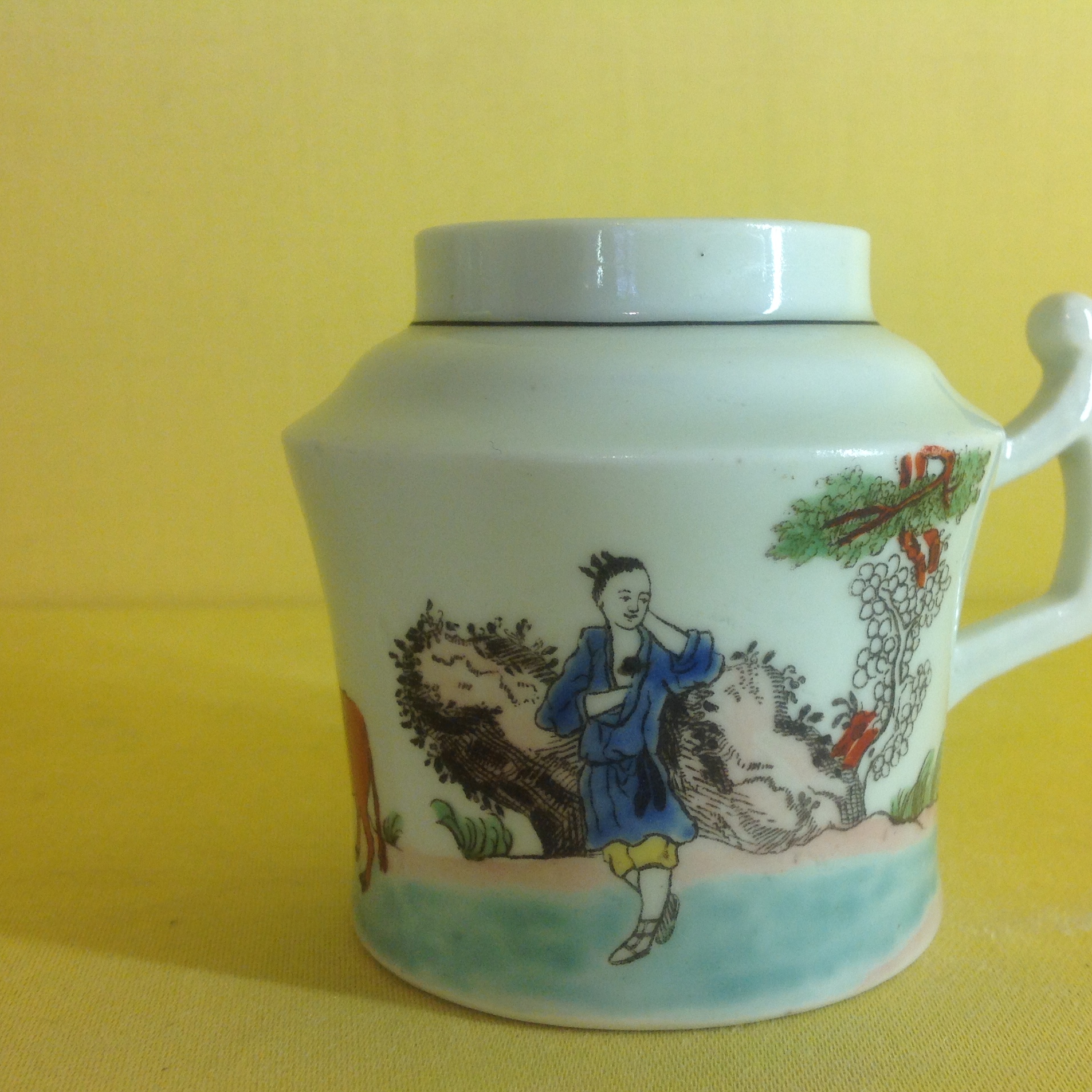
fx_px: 1499
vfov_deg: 40.0
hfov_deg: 39.8
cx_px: 669
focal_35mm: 42
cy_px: 554
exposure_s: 1/50
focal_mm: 4.28
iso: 64
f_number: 2.4
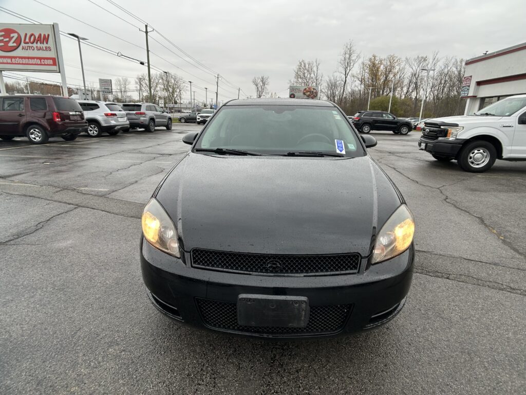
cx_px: 263
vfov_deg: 53.1
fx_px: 395
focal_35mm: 26
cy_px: 198
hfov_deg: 67.3
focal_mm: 5.7
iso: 40
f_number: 1.5
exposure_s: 1/121
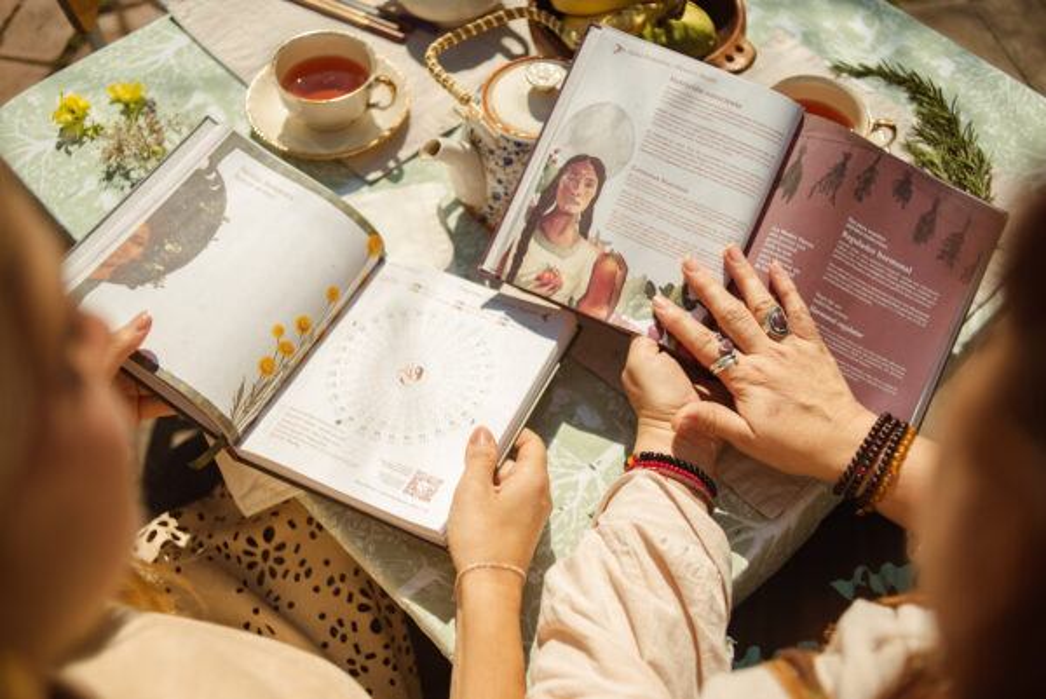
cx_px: 523
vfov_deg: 37.9
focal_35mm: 35
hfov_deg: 54.4
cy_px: 350
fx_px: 1018
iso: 100
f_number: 3.2
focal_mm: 35
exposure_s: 1/4000
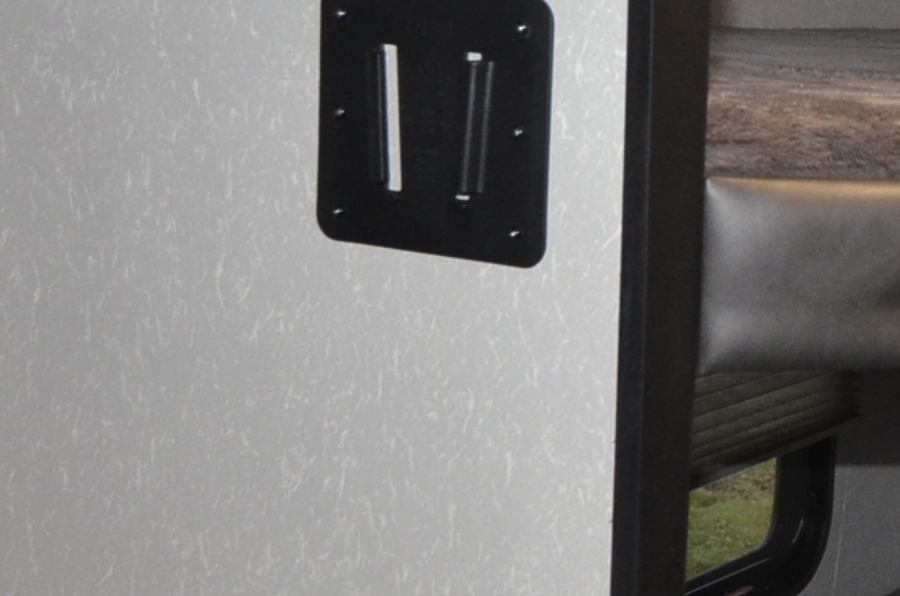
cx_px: 1086
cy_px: 246
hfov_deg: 24.0
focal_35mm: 77
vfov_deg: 17.6
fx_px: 1921
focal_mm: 14
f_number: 5.6
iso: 1600
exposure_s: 1/60
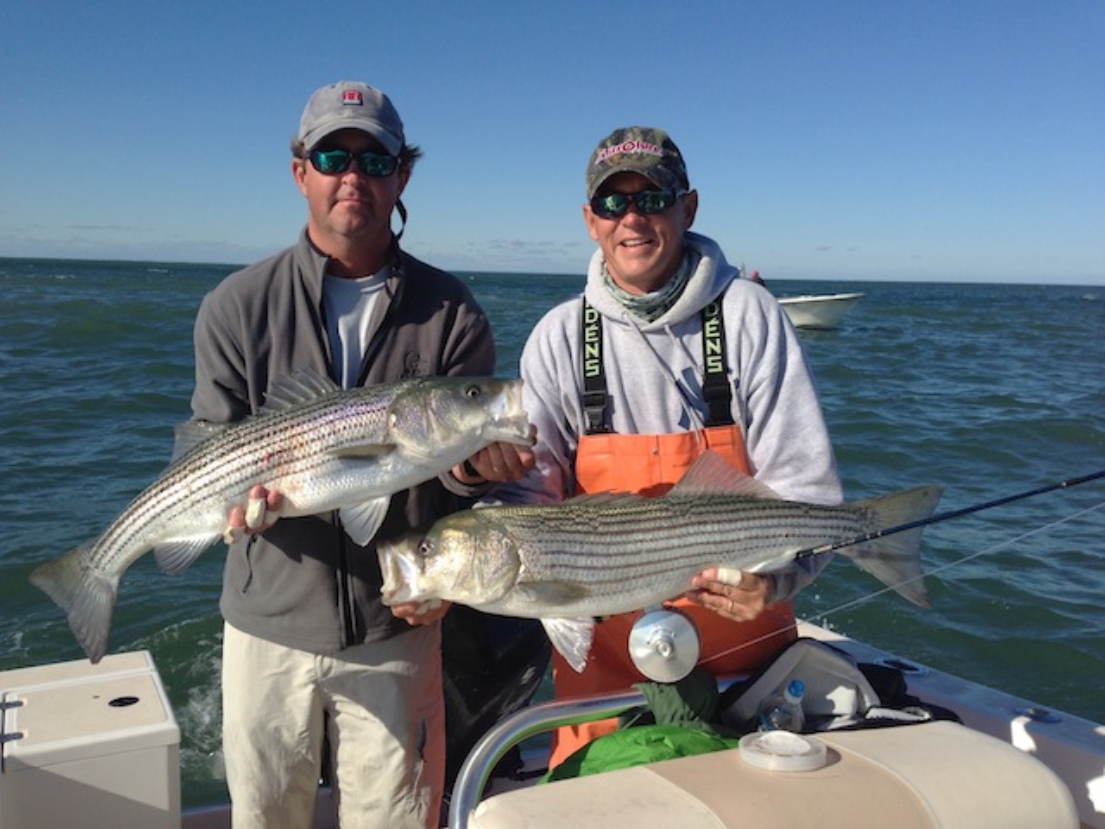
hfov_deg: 55.4
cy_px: 414
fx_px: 1053
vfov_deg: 42.9
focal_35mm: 33
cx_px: 552
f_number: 2.4
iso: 50
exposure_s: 1/2088
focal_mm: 4.13
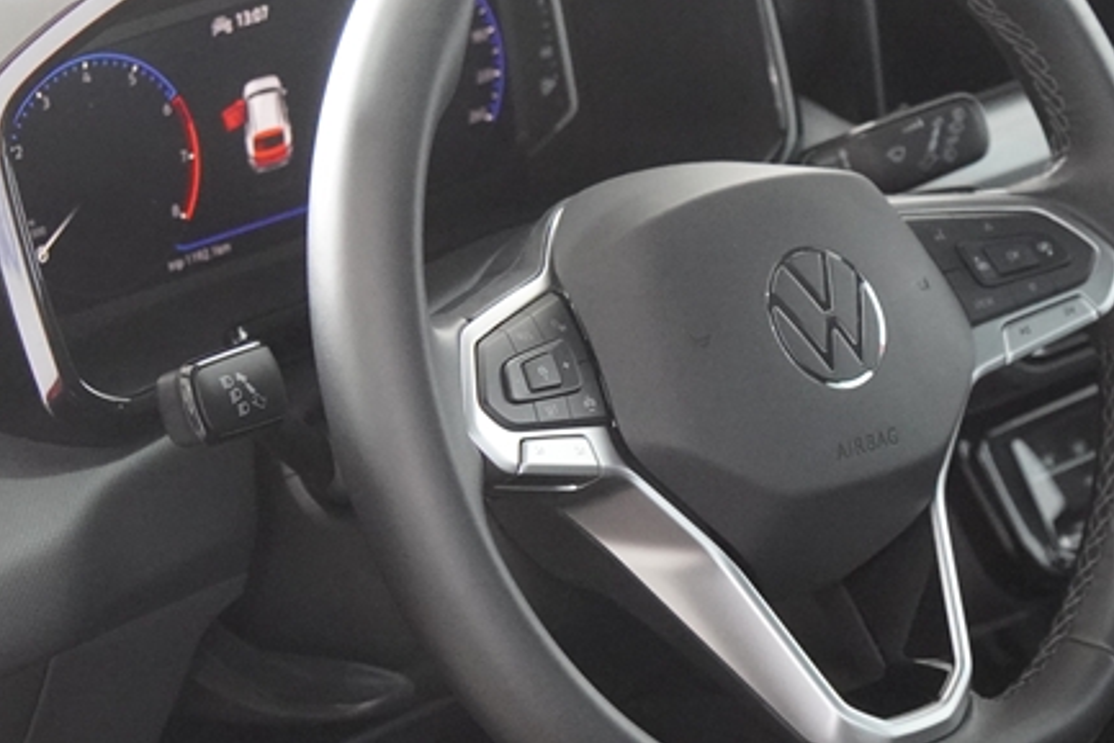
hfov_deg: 15.5
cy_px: 346
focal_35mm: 131
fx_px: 4060
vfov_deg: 10.5
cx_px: 908
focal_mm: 37
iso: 3200
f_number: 2.8
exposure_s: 1/160
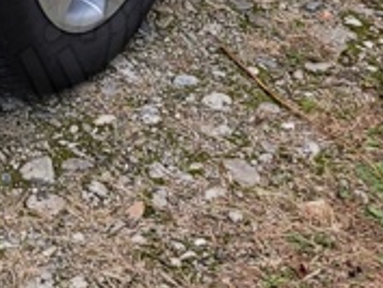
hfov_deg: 13.3
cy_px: -446
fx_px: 1561
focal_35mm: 141
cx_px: -171
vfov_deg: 9.2
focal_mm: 7
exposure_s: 1/100
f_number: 1.8
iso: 64
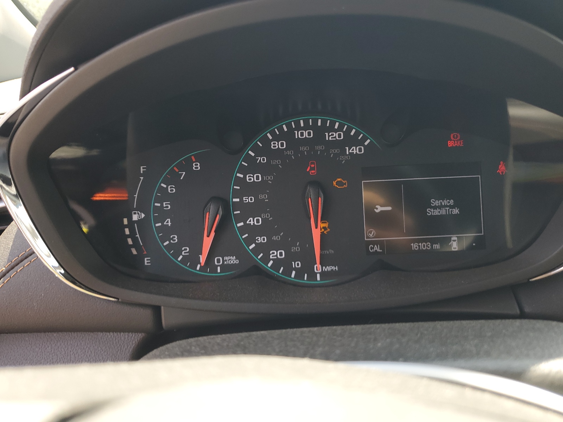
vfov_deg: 53.1
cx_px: 282
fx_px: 423
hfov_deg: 67.3
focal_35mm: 26
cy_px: 211
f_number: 1.5
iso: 50
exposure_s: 1/222
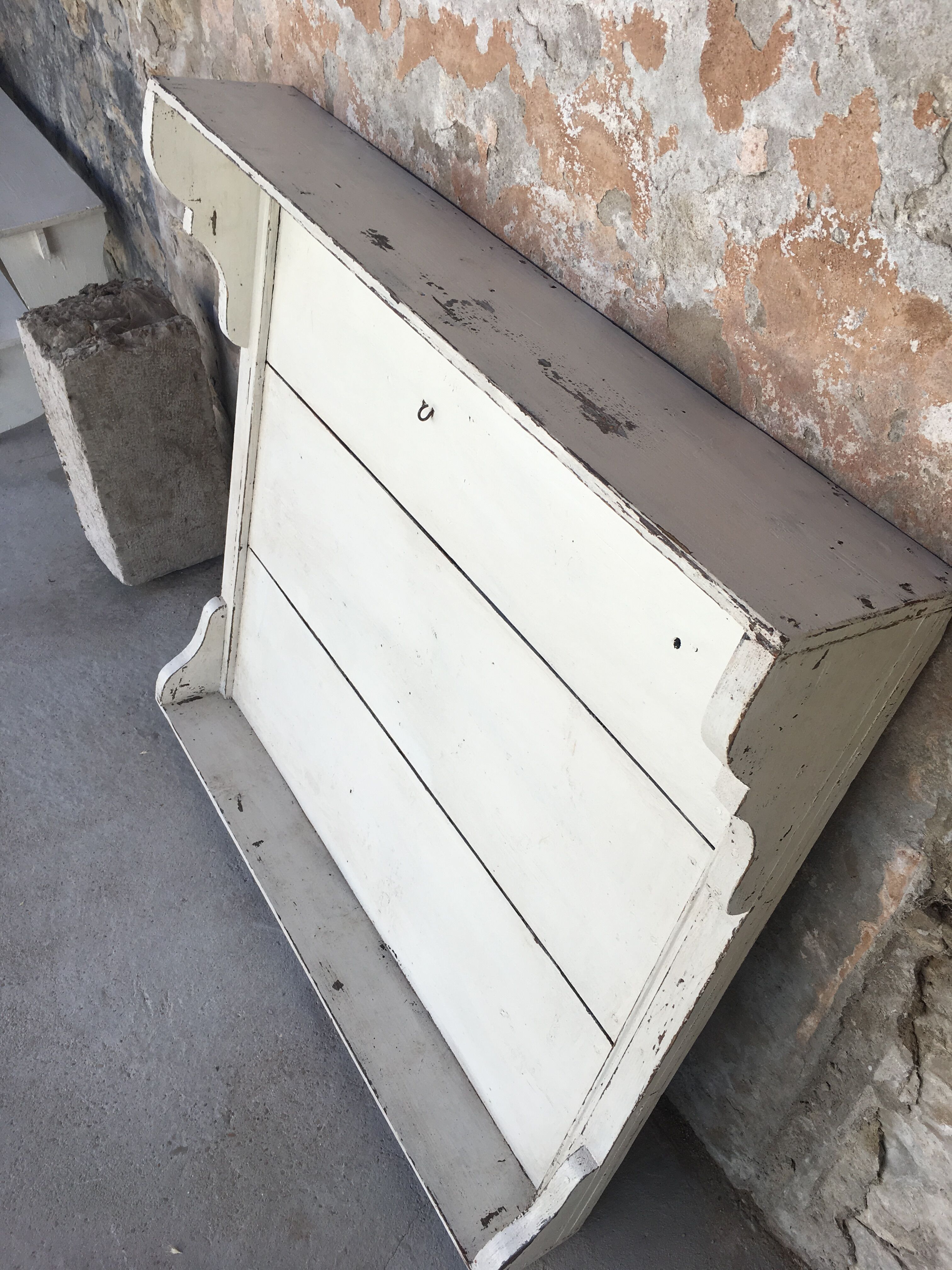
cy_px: 635
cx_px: 476
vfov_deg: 61.7
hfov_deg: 48.2
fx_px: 1063
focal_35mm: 29
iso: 25
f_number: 2.2
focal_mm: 4.15
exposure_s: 1/173
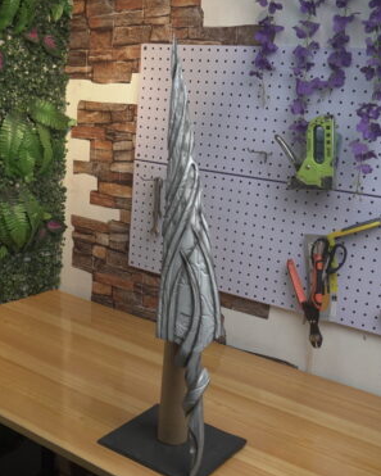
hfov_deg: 36.5
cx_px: 191
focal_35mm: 41
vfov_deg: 44.7
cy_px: 264
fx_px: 578
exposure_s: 1/100
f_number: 5.6
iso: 400
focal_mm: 24
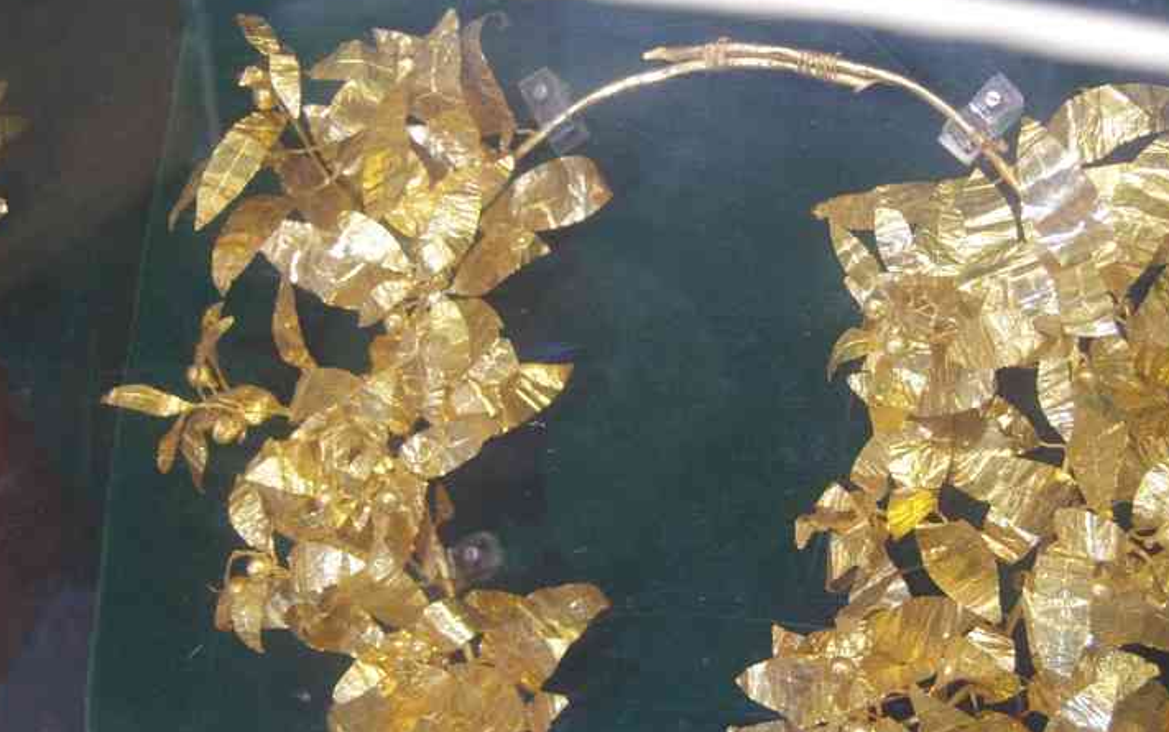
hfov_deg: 24.8
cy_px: 364
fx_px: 2654
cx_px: 645
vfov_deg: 15.7
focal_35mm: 83
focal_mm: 38.8
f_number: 4.5
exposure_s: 1/40
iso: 3200
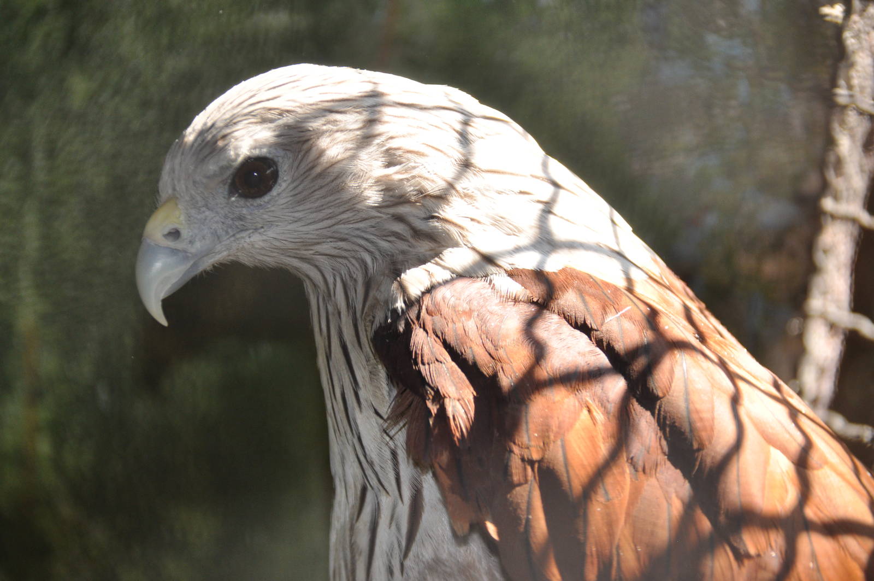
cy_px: 290
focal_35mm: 262
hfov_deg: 7.9
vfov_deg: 5.2
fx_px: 6366
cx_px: 437
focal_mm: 175
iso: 500
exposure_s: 1/125
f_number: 5.6
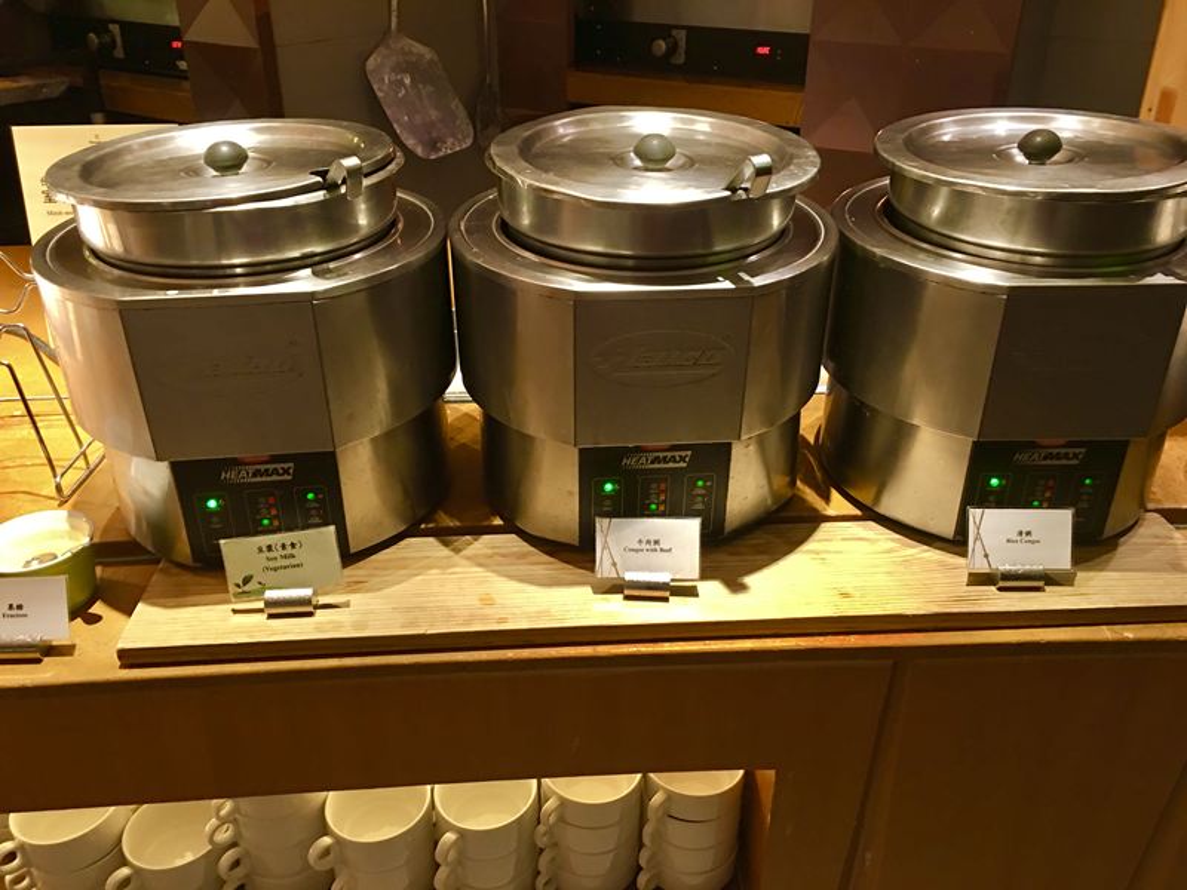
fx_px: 994
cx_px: 594
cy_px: 445
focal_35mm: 29
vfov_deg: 48.2
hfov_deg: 61.7
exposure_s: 1/15
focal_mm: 4.15
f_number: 2.2
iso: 64
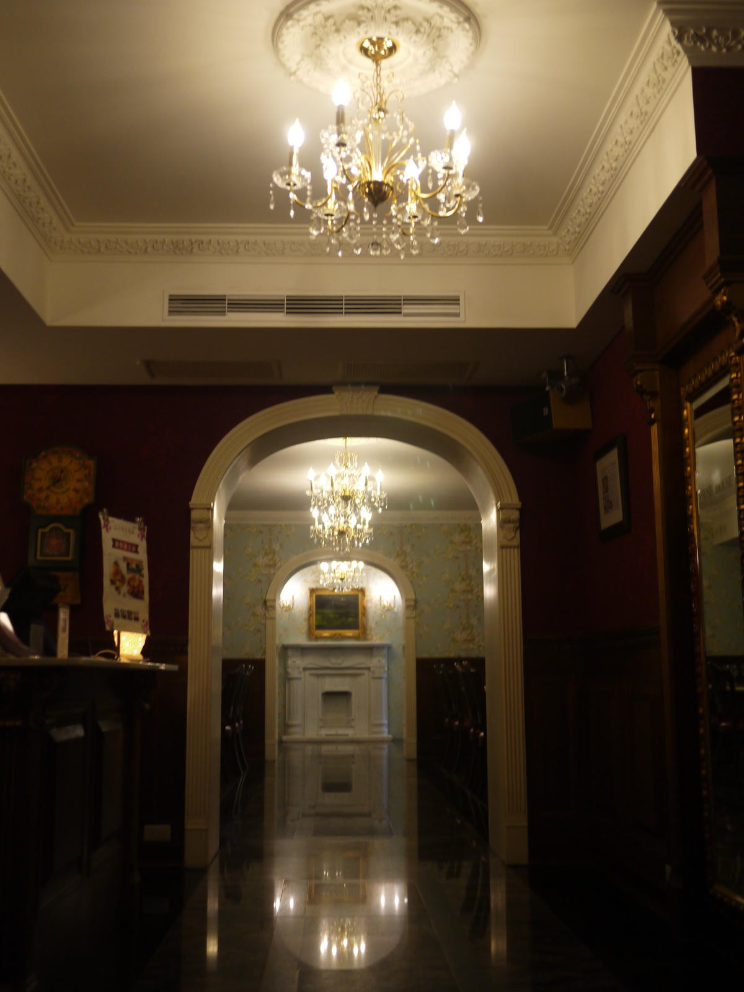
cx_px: 372
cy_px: 496
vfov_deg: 46.8
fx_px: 1146
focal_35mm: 40
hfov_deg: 36.0
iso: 320
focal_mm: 20
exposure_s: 1/60
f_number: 1.7
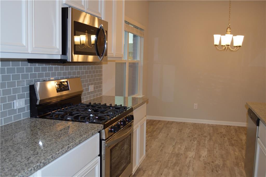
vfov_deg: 36.8
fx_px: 266
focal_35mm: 36
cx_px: 133
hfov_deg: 53.2
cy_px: 88
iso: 400
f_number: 4
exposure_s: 1/60
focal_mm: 24
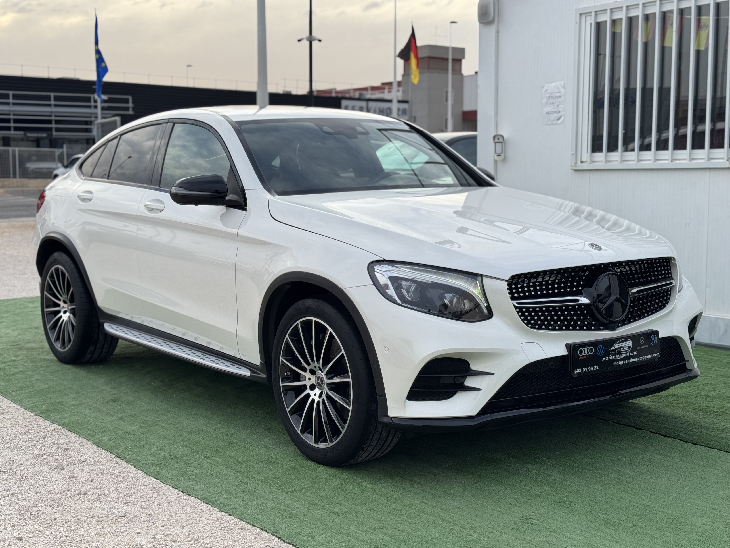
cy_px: 274
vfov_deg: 30.3
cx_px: 365
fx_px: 1012
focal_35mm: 48
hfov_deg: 39.7
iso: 64
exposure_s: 1/484
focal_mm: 6.76
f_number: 1.78
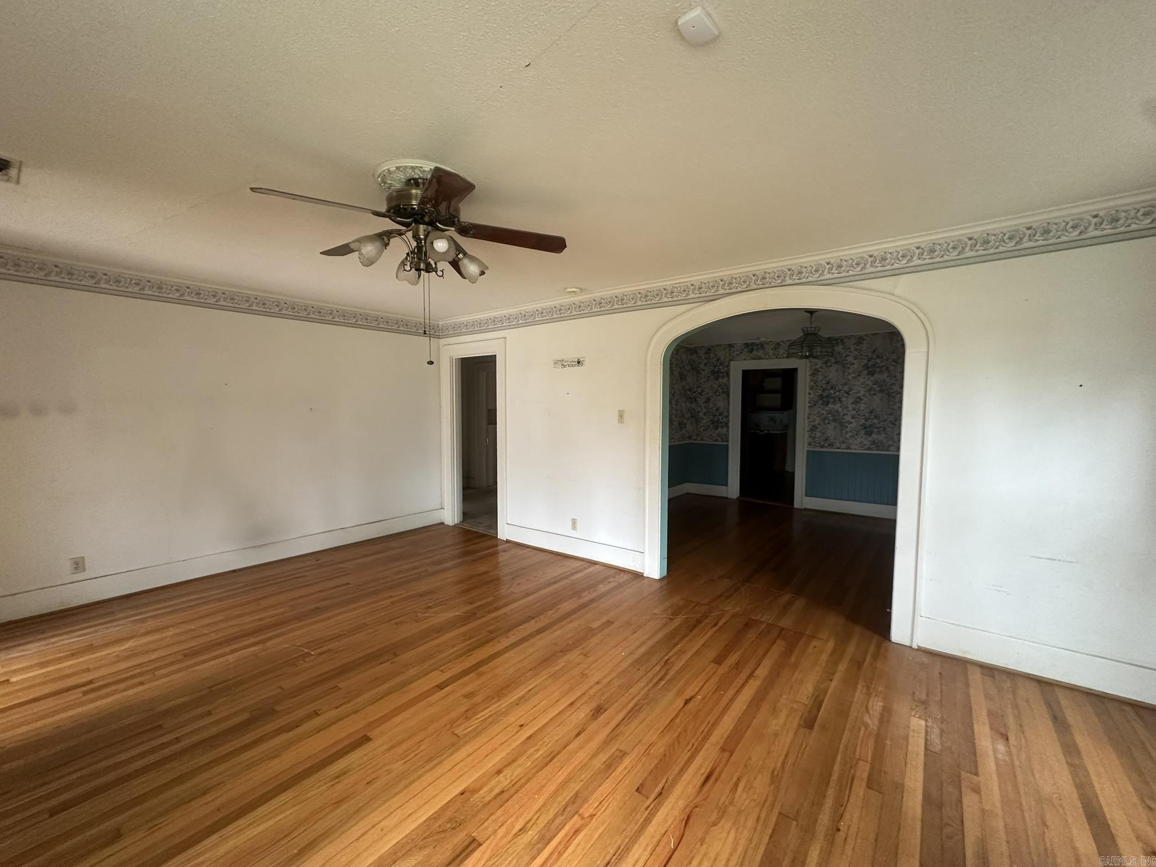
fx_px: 468
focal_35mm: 14
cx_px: 578
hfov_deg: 102.1
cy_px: 434
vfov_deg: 85.7
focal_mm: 2.22
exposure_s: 1/84
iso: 320
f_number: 2.2
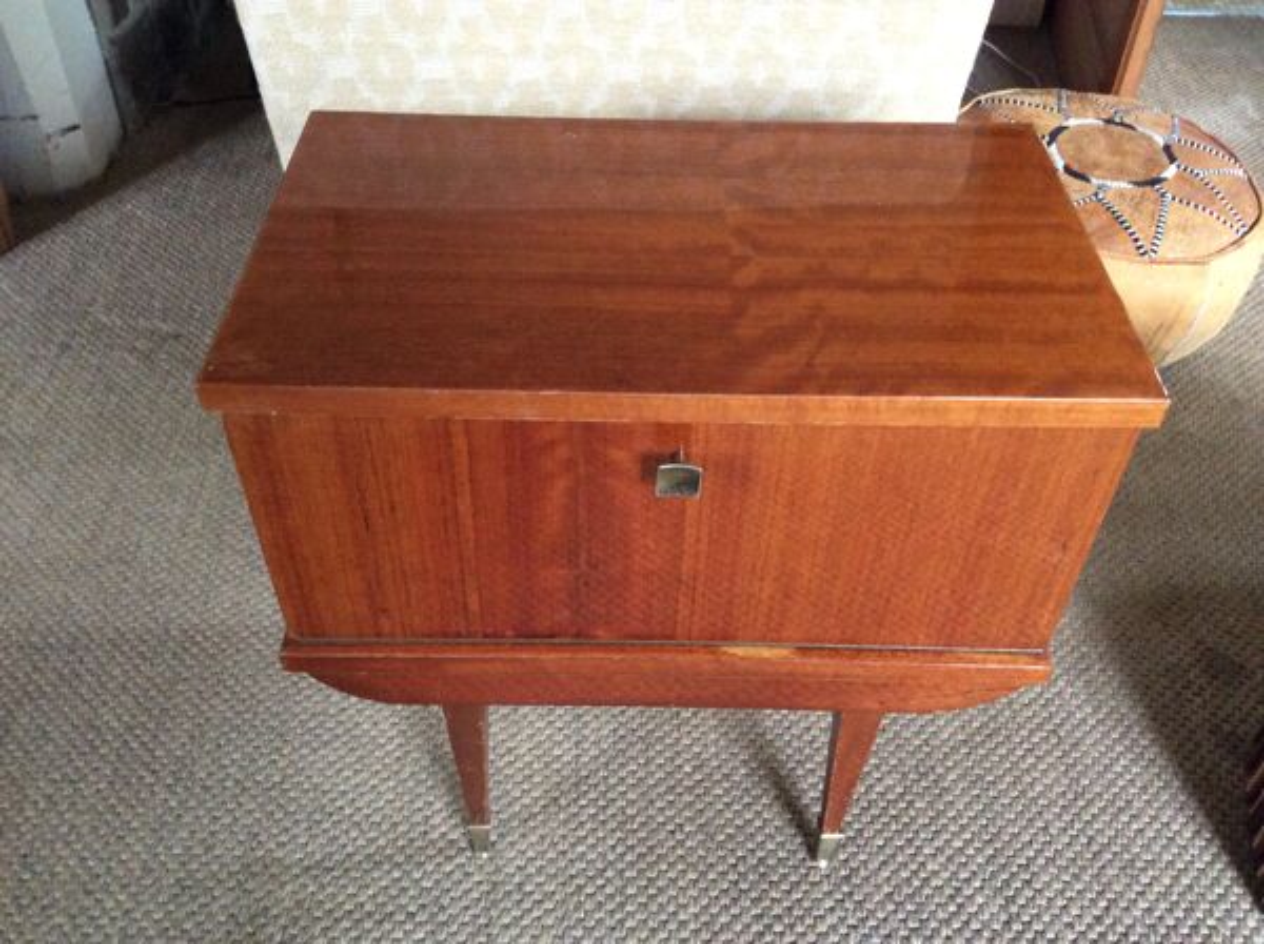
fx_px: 1167
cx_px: 632
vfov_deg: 44.0
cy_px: 472
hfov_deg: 56.9
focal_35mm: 32
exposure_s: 1/17
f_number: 2.4
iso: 320
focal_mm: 3.3
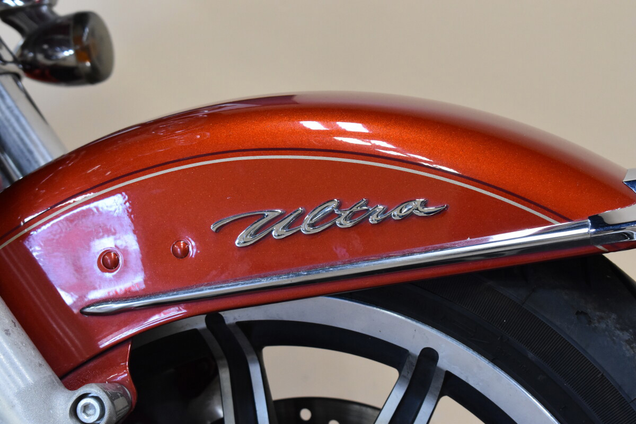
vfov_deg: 16.6
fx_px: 1457
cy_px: 212
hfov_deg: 24.6
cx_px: 318
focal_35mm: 82
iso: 2000
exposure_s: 1/60
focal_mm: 55
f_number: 5.6
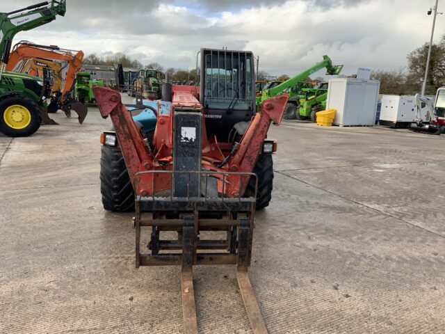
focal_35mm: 29
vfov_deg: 48.2
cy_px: 167
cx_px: 222
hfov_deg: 61.7
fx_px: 373
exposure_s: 1/442
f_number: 1.8
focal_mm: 3
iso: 16
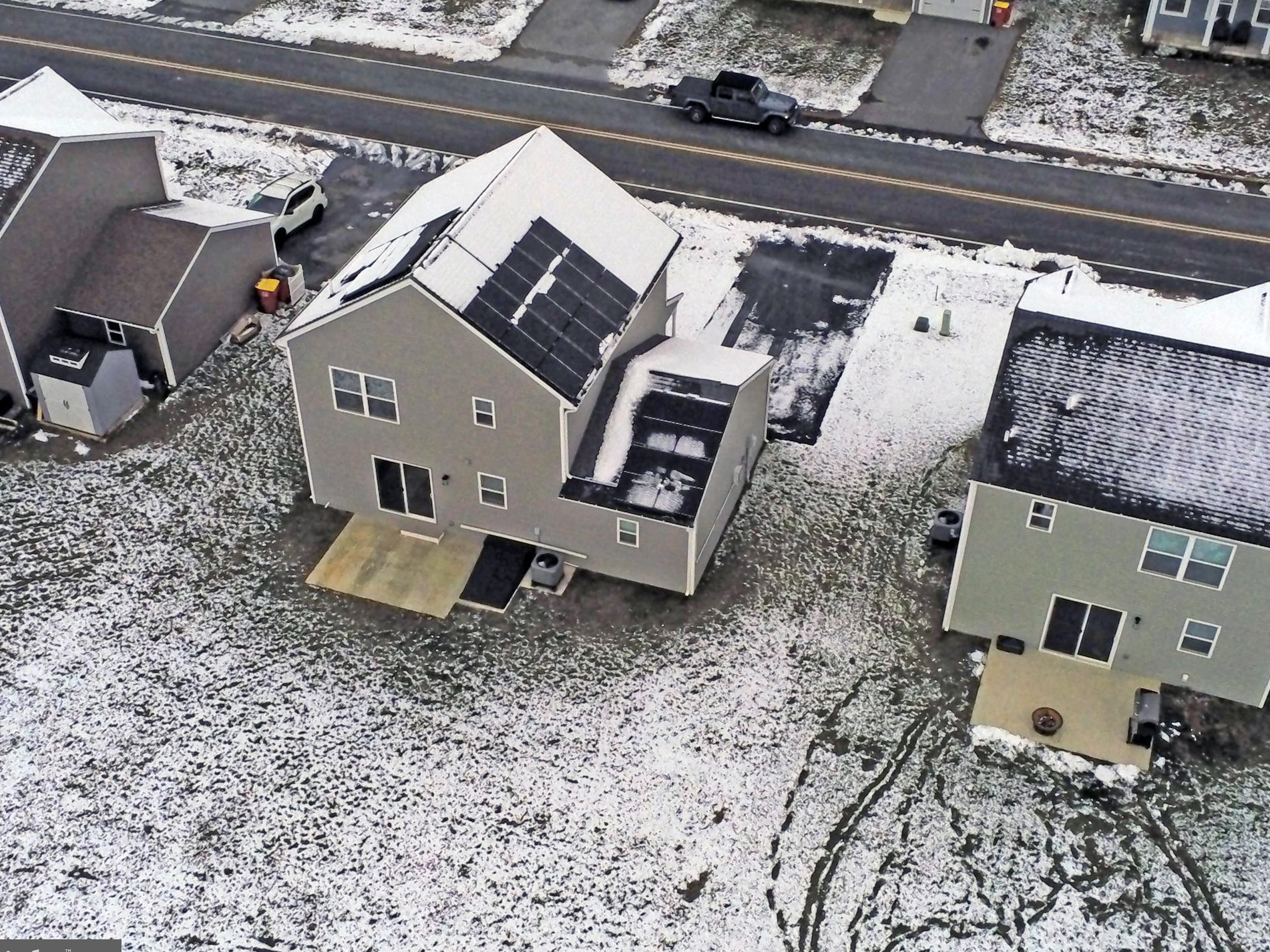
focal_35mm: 42
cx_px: 638
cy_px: 481
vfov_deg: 34.3
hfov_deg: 44.8
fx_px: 1541
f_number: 2.4
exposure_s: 1/2695
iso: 100
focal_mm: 4
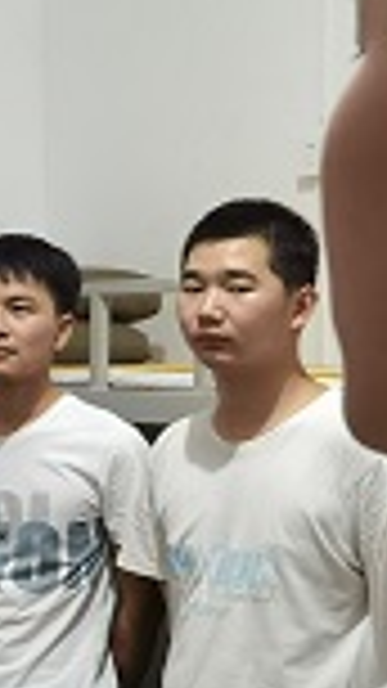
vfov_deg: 22.2
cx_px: -464
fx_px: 1752
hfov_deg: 11.1
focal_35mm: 96
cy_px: 407
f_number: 1.9
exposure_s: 1/33.3
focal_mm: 6.71
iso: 640
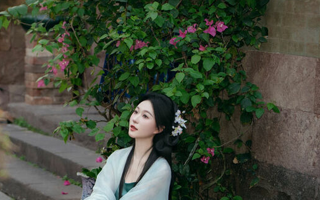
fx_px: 1369
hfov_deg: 13.2
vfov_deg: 8.3
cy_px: 149
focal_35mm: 157
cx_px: 19
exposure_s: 1/125
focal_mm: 76
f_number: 3.2
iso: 200
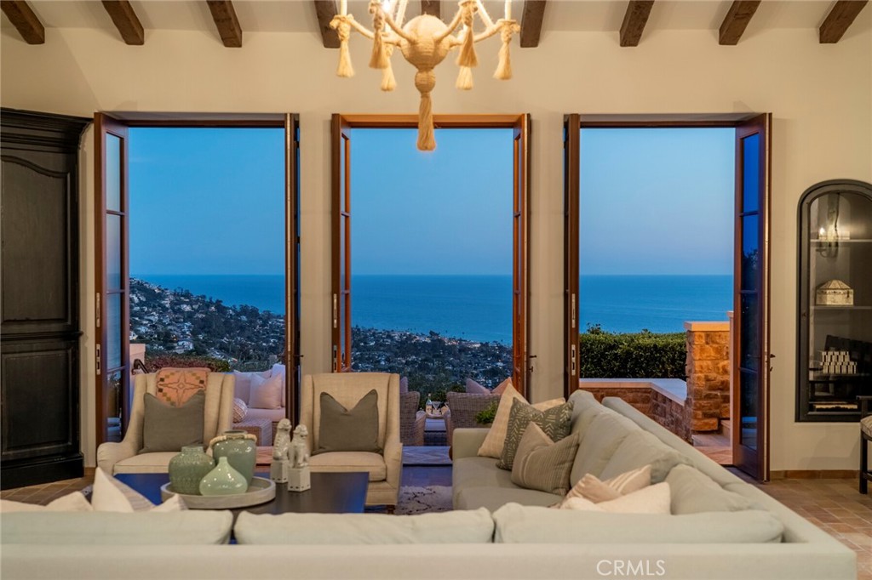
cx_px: 436
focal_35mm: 43
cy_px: 290
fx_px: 1041
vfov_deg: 31.2
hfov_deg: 45.4
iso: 1000
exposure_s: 1/125
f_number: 5.6
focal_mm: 43
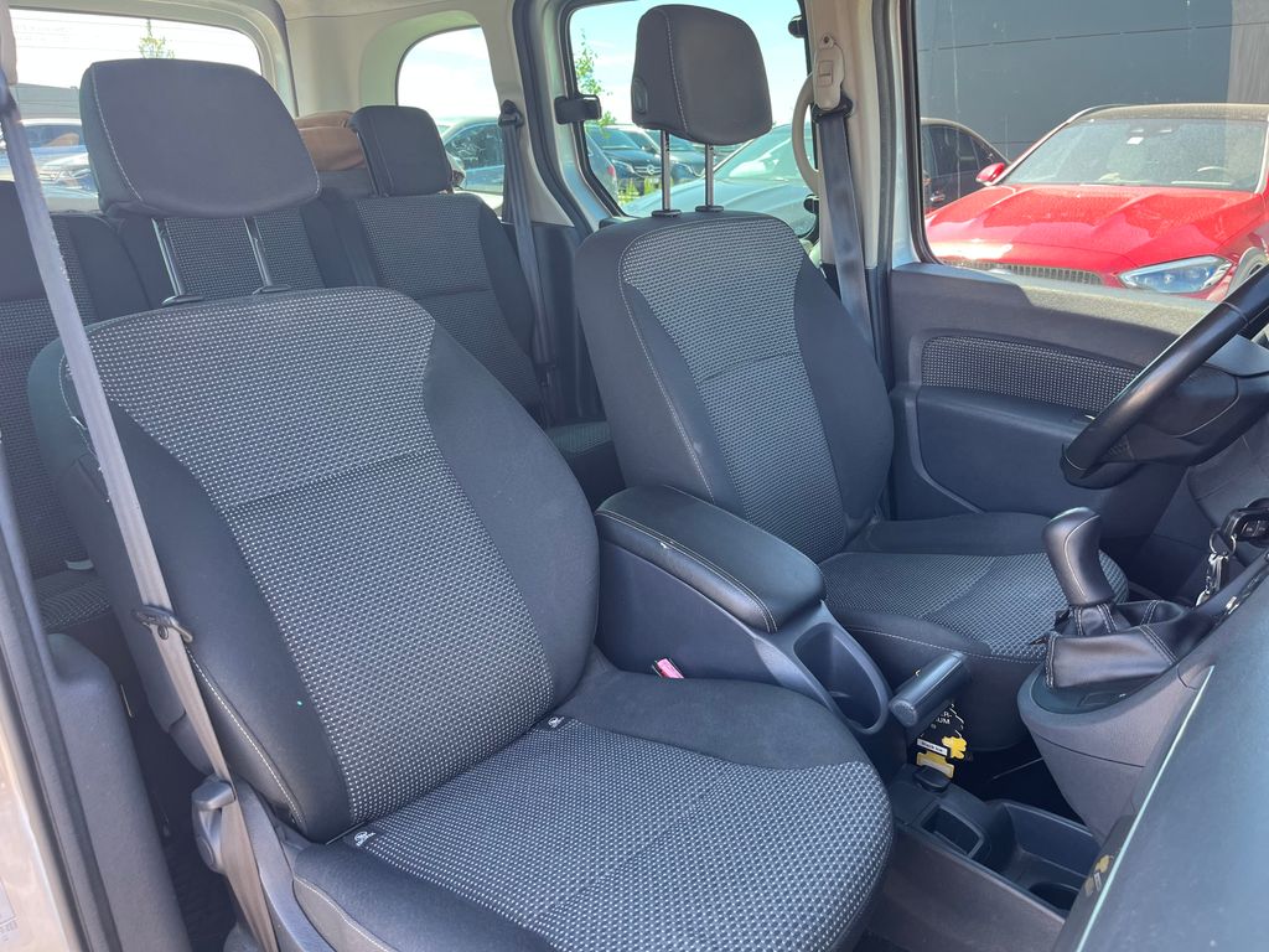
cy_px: 476
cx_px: 634
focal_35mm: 26
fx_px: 953
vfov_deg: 53.1
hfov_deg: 67.3
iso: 64
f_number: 1.6
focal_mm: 5.1
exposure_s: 1/121
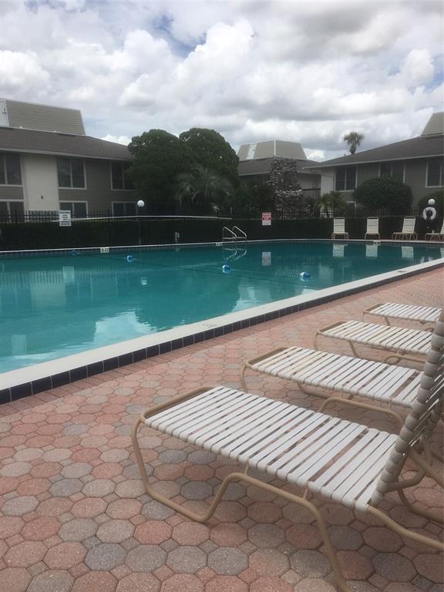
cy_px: 296
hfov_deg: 48.2
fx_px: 496
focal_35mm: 29
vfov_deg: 61.7
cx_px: 222
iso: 25
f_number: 2.2
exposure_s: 1/3344
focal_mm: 4.15
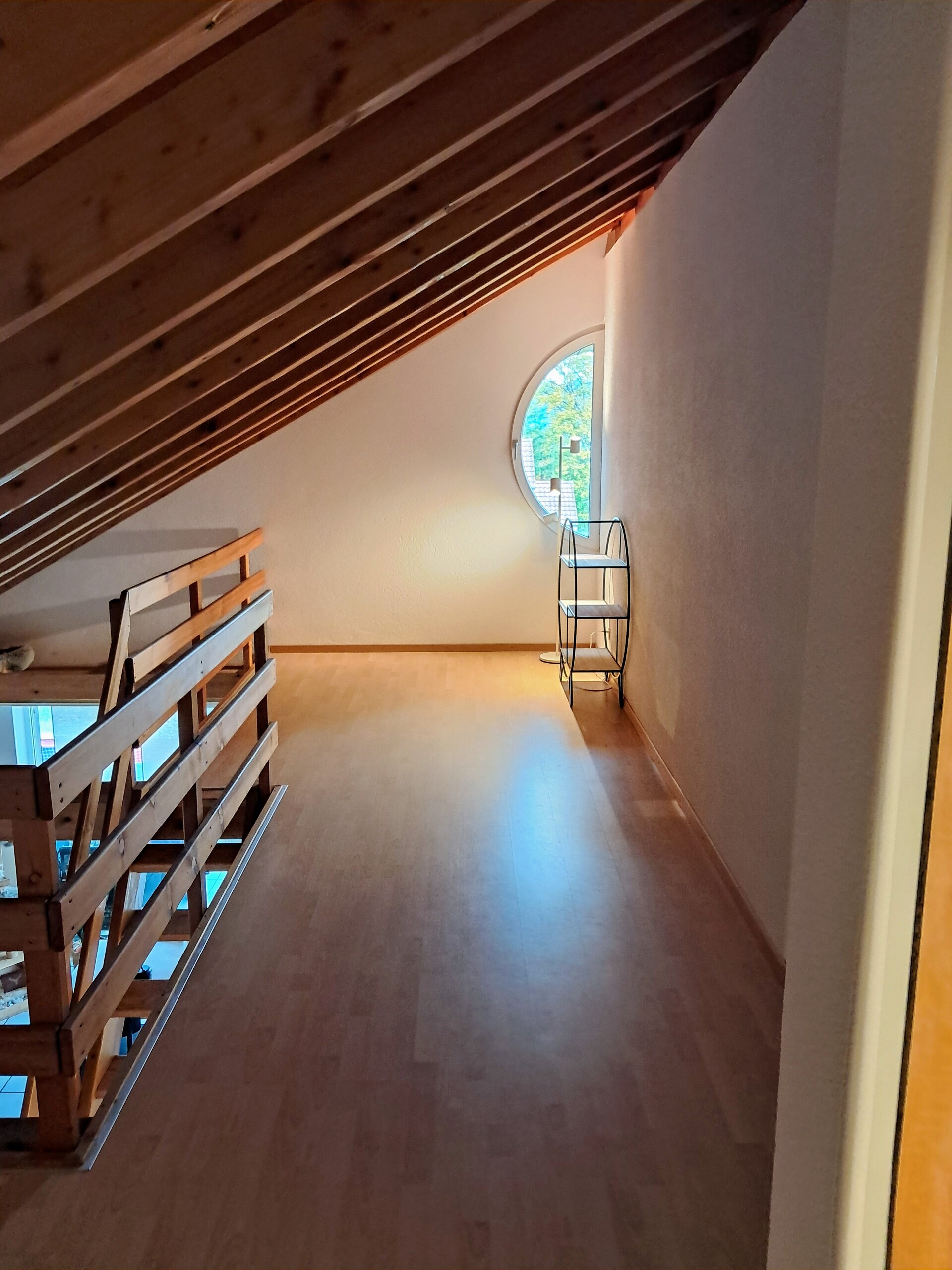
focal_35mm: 27
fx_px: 990
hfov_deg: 51.4
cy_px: 635
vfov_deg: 65.3
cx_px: 476
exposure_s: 1/50
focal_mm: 4
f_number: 1.8
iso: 640
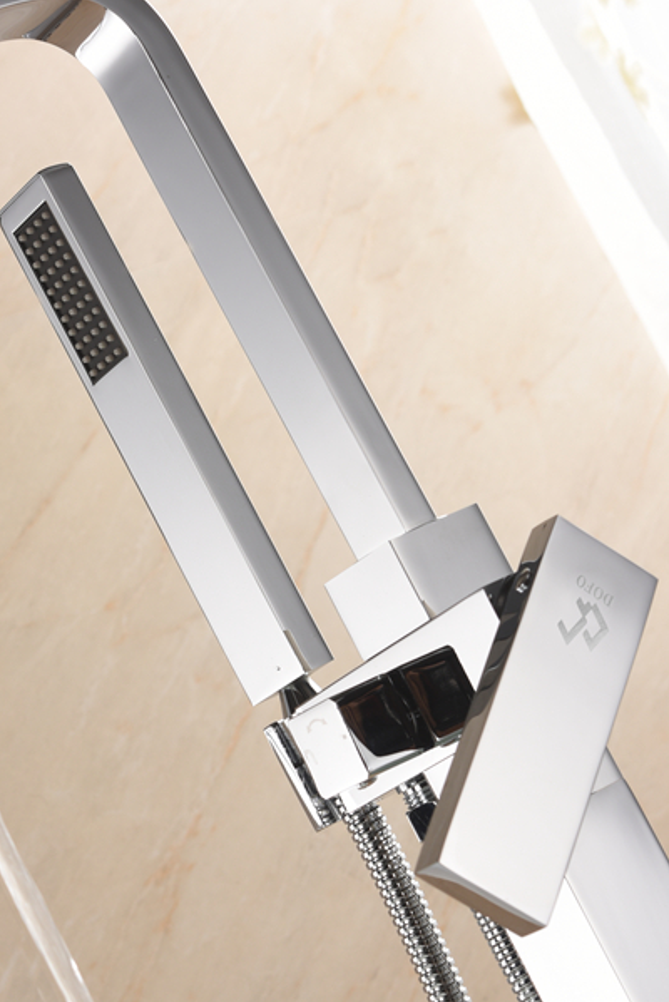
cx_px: 87
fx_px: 3341
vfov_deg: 17.0
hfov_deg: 11.4
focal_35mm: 120
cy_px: 731
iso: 100
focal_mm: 60
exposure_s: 1/160
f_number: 10
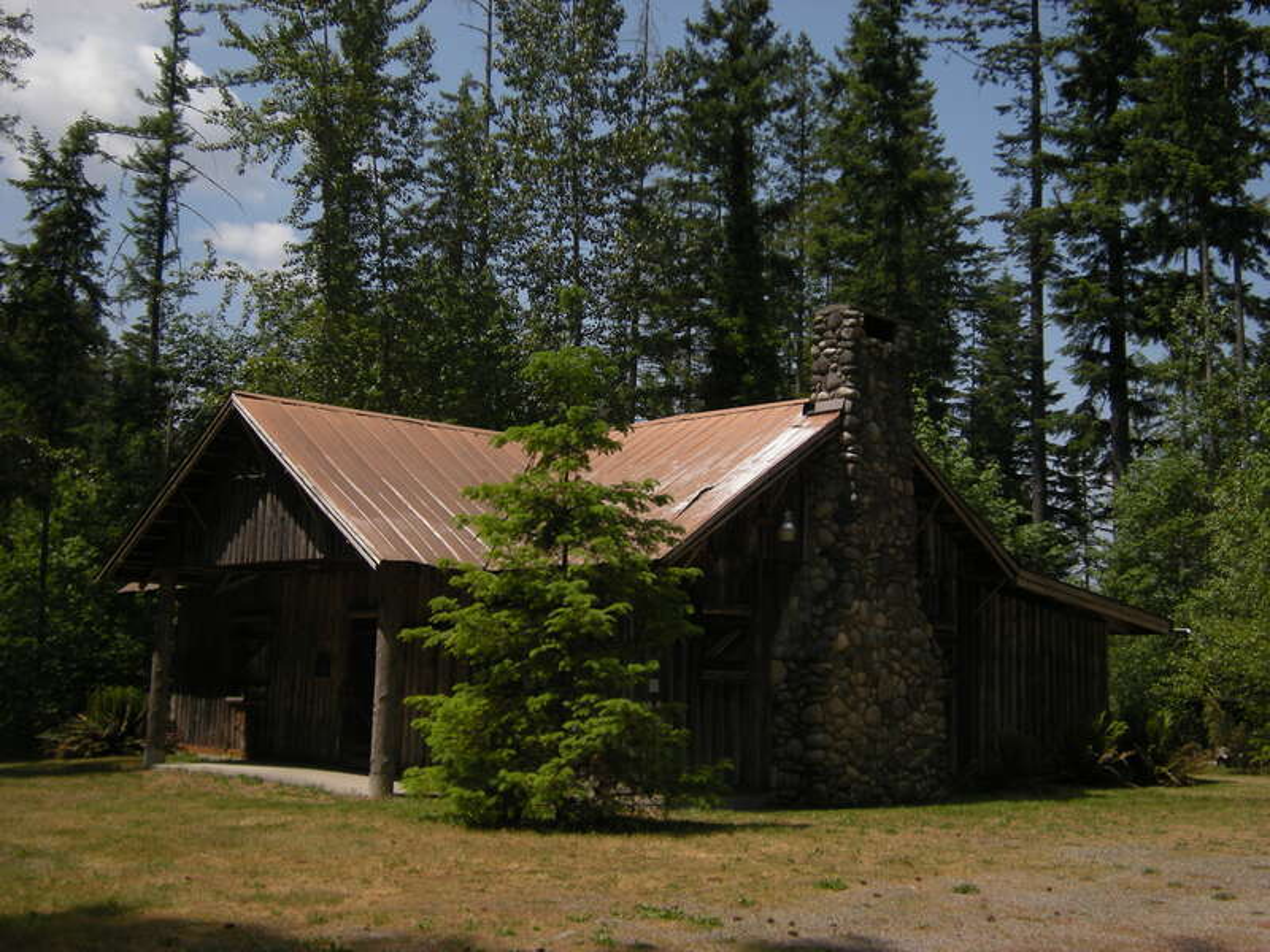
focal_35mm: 45
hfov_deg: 42.1
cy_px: 476
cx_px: 635
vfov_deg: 32.2
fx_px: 1651
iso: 64
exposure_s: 1/260
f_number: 7
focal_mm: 7.5
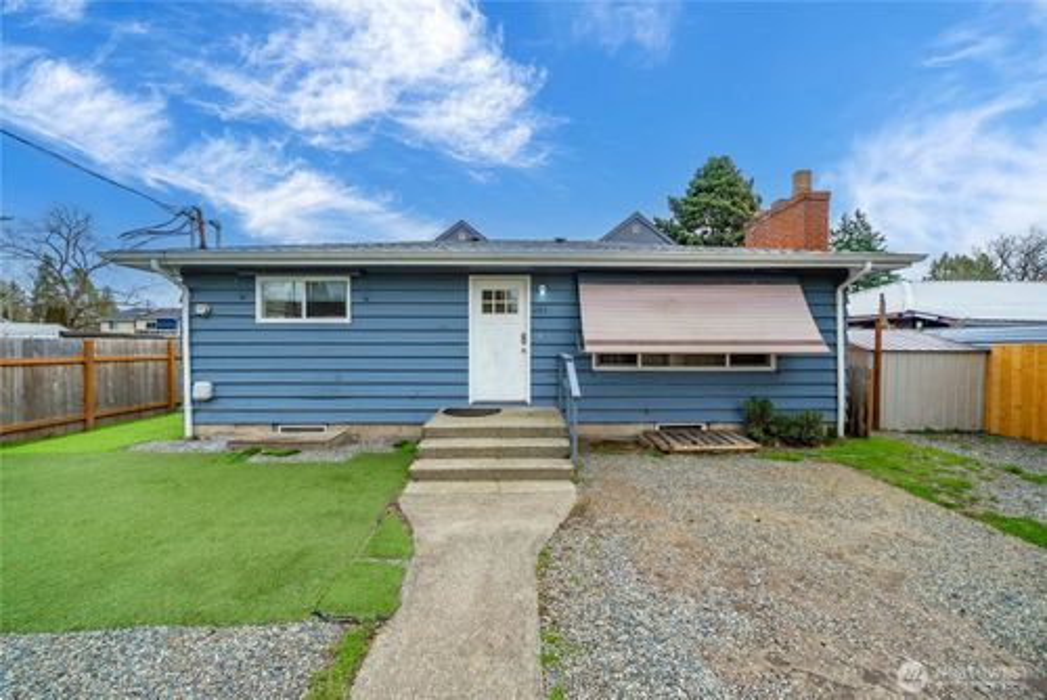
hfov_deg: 112.6
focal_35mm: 12
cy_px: 350
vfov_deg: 90.1
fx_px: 349
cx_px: 524
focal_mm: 12
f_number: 7.1
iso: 80
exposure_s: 1/60
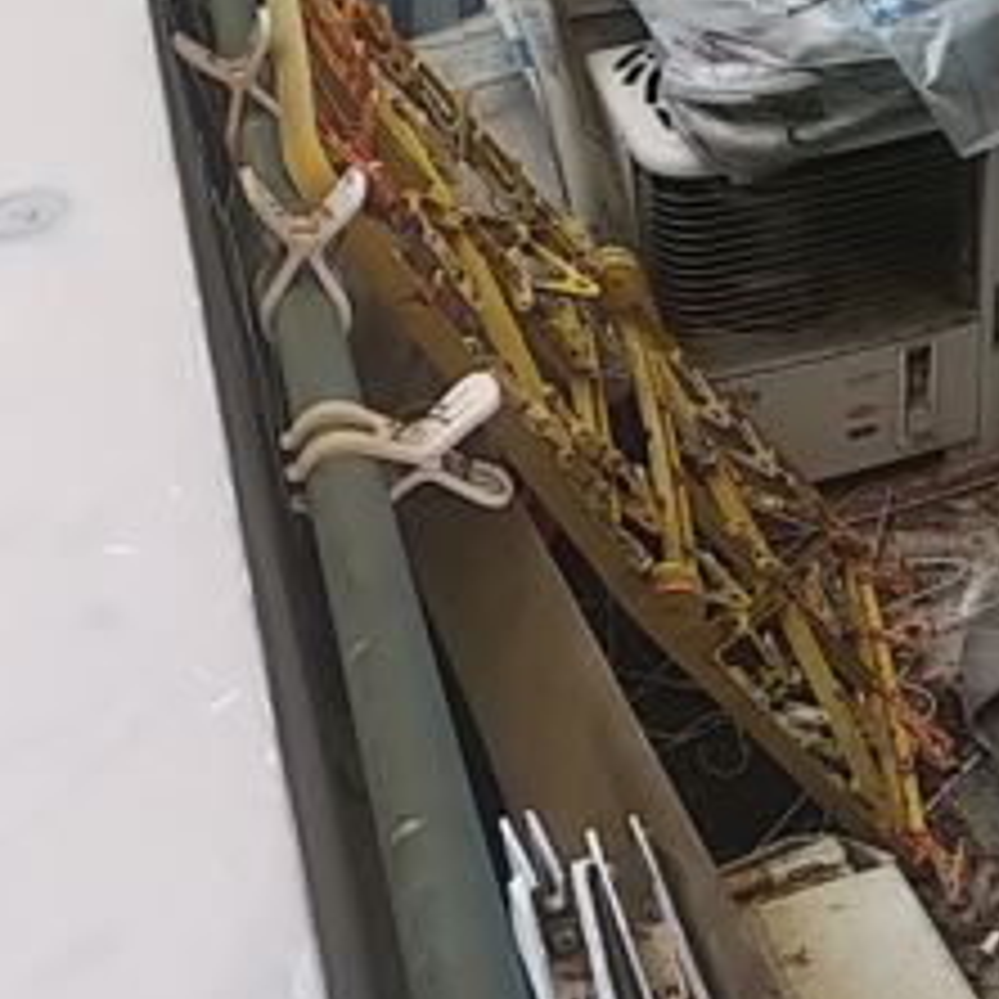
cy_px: 450
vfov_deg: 30.5
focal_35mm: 56
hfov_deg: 29.7
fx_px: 1828
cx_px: 824
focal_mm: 3.4
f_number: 1.94
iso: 40
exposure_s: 1/60
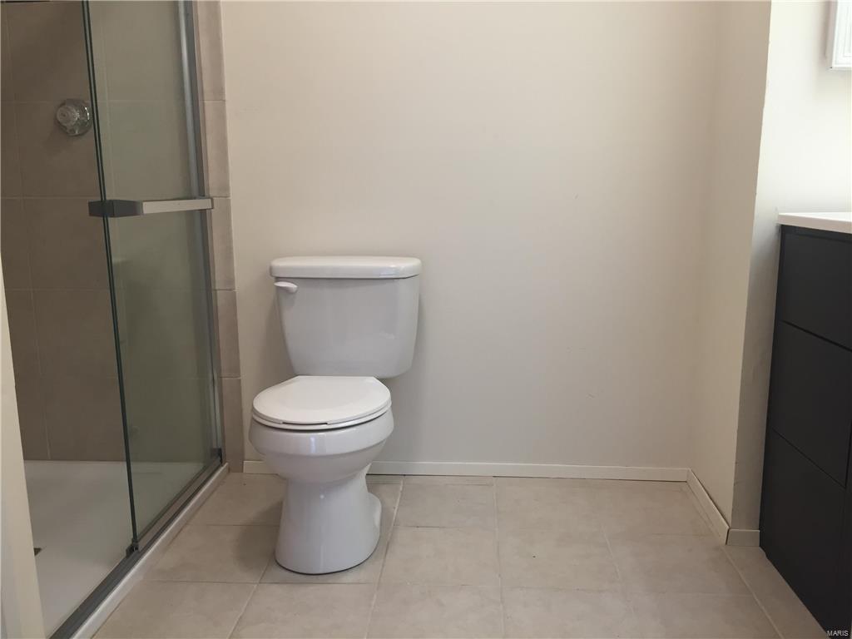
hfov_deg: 61.7
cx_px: 426
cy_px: 320
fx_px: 714
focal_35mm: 29
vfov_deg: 48.2
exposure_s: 1/30
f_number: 2.2
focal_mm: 4.15
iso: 64
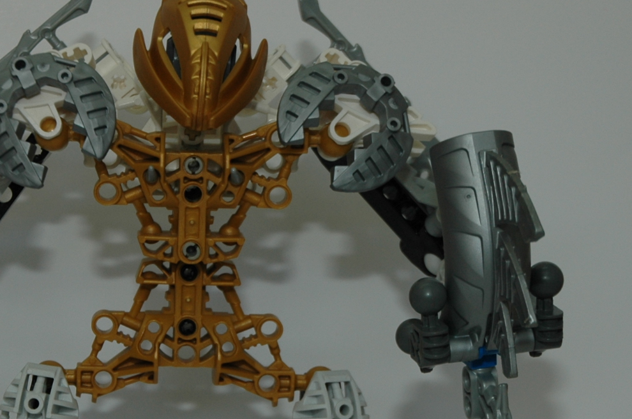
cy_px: 418
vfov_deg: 10.5
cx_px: 135
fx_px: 2261
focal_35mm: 129
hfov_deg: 15.8
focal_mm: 38
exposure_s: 1/100
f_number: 5
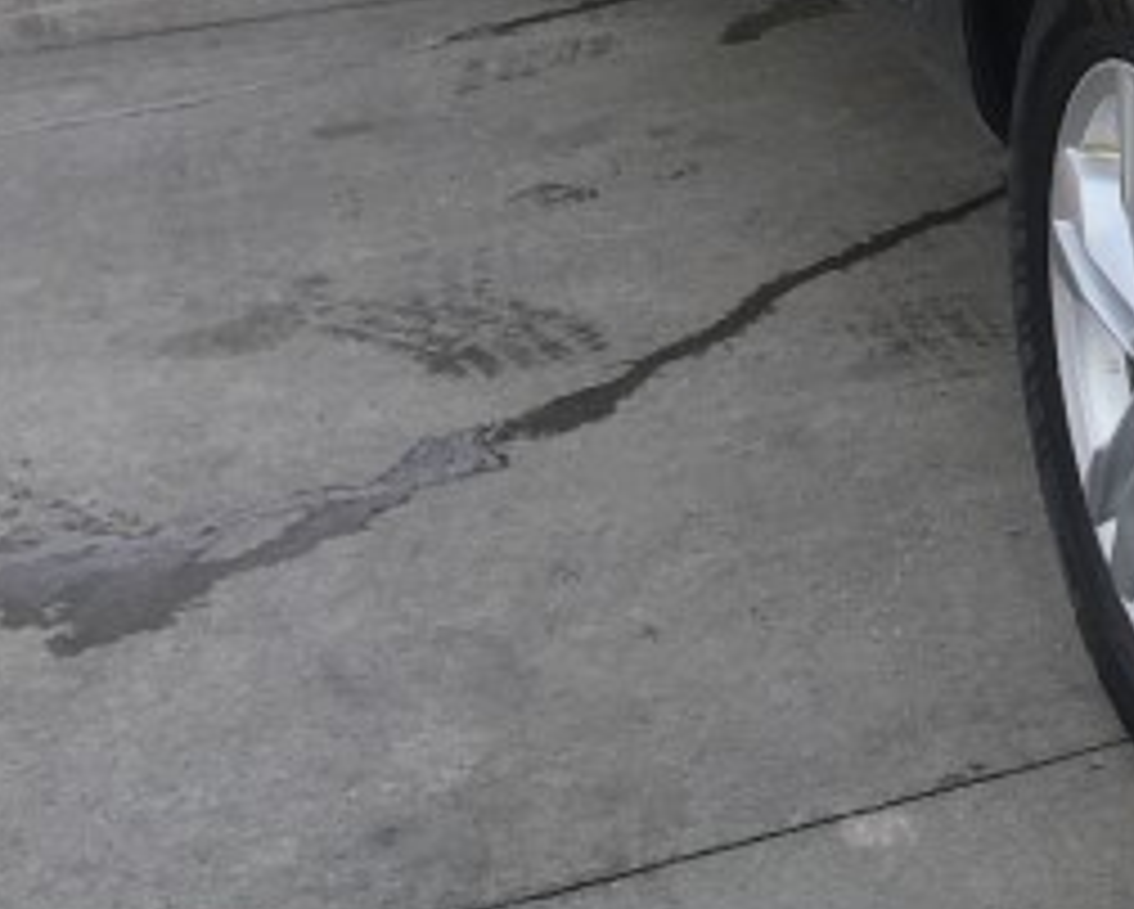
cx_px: 1912
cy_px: -184
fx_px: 3863
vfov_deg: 13.1
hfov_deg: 14.9
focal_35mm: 115
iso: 25
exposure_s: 1/746
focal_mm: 4.15
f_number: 2.2
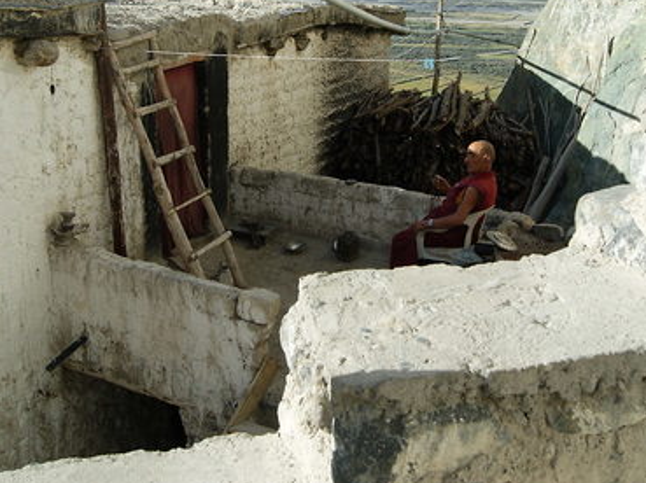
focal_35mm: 47
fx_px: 876
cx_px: 343
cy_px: 146
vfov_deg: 30.5
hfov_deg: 40.5
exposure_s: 1/125
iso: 100
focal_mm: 20
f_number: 10
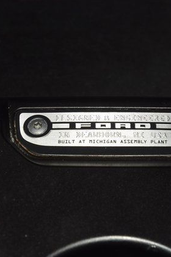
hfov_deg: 8.6
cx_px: 111
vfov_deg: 12.8
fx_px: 1140
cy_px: 129
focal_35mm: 160
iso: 100
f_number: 8
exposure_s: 1/125
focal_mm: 70
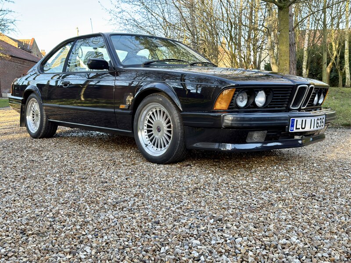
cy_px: 132
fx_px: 395
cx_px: 176
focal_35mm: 39
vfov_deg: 36.8
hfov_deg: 47.9
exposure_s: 1/237
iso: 64
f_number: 1.78
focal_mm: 6.76
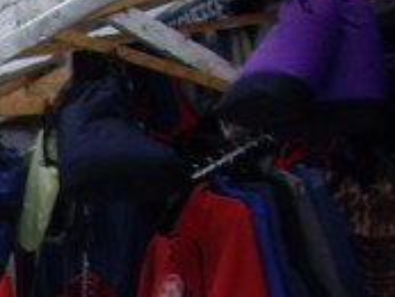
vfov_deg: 6.5
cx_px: -749
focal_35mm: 225
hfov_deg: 7.7
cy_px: 553
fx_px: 2569
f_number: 2.7
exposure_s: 1/320
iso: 64
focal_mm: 6.2
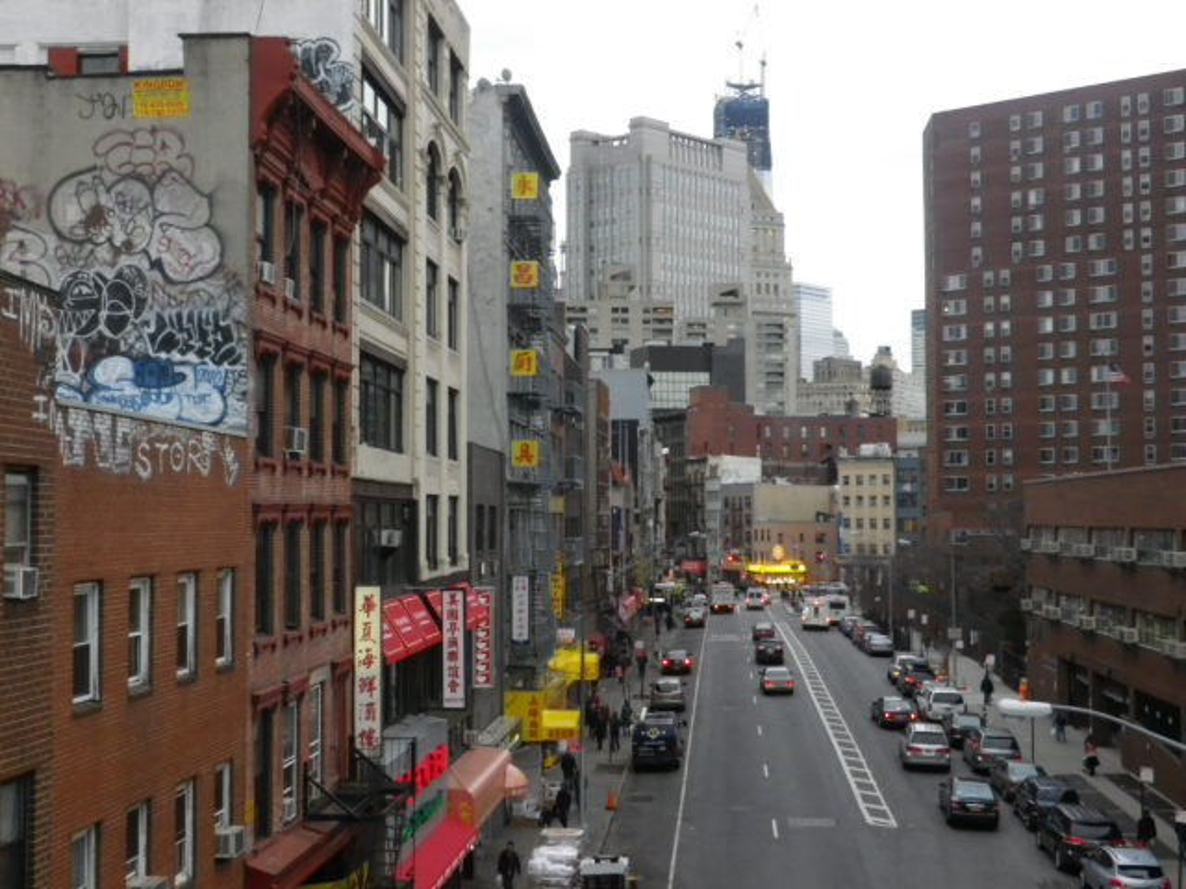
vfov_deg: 31.5
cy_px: 444
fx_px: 1576
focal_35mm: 46
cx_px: 593
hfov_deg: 41.2
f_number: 4.2
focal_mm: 8.2
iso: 320
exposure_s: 1/60
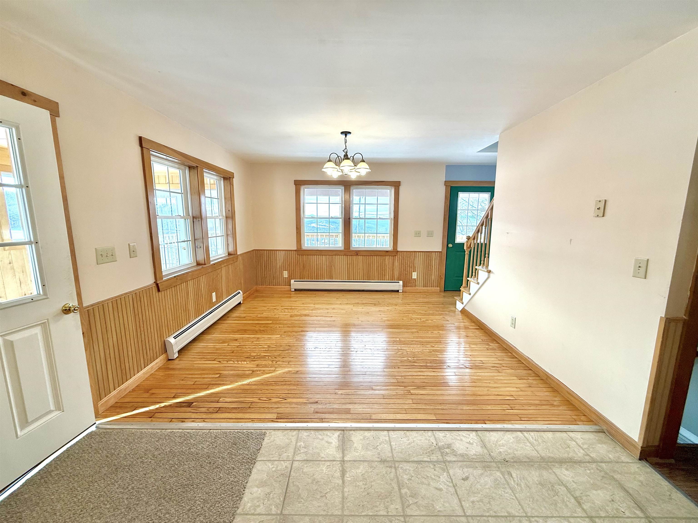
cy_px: 262
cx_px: 349
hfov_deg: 102.1
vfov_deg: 85.7
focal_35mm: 14
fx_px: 282
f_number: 2.2
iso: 100
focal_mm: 2.22
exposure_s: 1/120
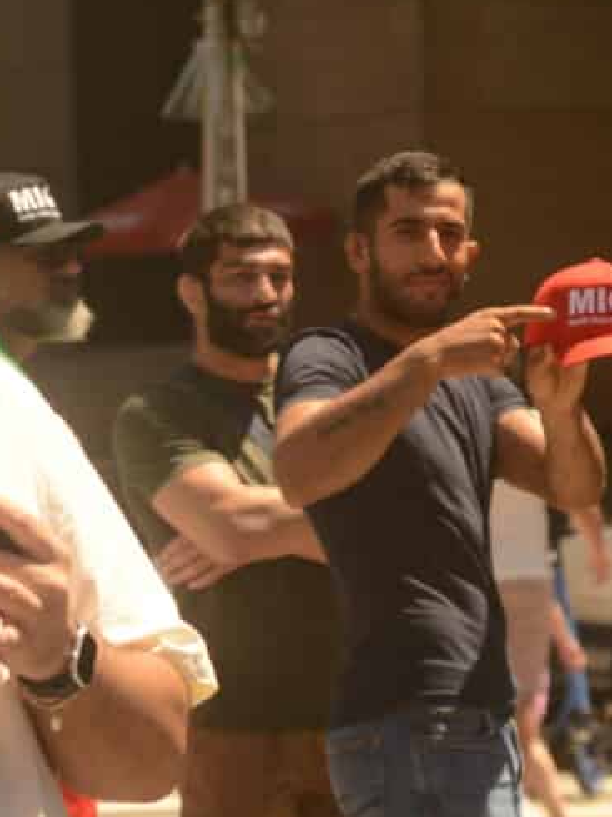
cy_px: 334
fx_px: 4978
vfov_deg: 9.4
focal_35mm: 211
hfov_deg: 7.0
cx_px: 570
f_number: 4.5
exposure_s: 1/500
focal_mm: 70
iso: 100
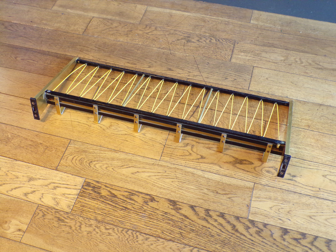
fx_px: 359
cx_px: 168
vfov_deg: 38.7
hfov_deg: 50.1
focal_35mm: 37
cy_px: 126
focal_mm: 6.6
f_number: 3.3
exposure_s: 1/15
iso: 400
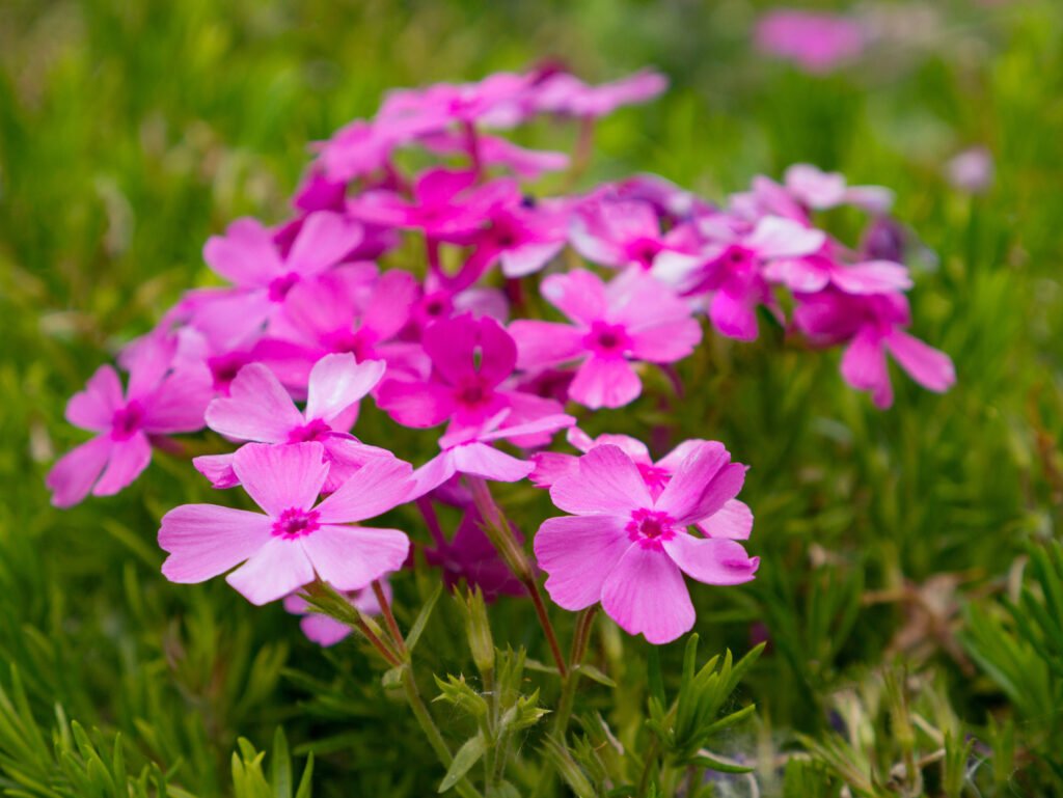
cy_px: 399
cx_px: 532
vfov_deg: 17.6
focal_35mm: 84
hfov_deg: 23.3
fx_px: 2581
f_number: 6.3
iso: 200
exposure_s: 1/320
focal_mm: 42
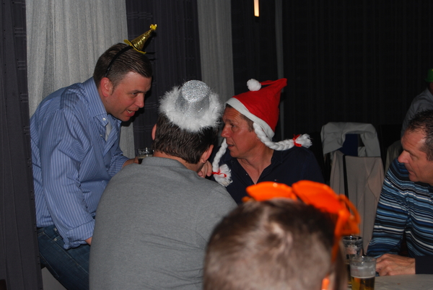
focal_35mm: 78
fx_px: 940
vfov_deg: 17.6
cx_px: 216
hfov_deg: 26.0
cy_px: 145
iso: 200
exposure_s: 1/60
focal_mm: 52
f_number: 5.6
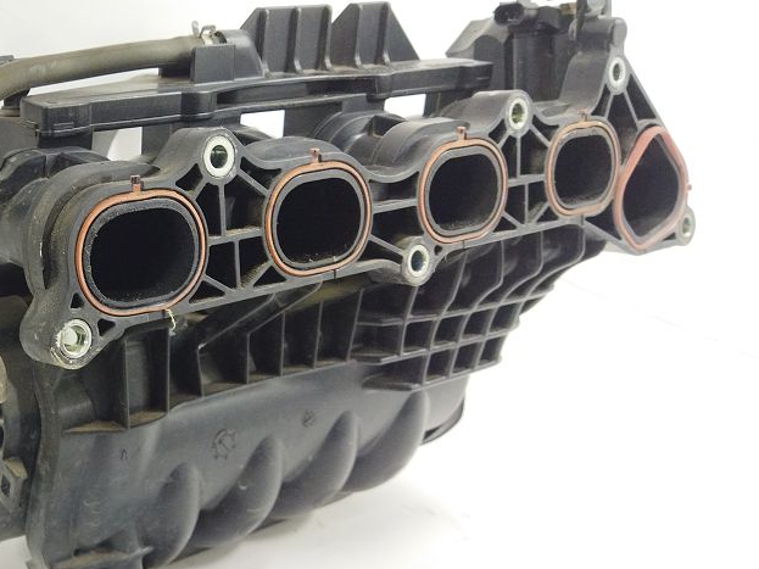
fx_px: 1140
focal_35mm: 52
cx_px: 61
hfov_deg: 34.5
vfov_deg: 28.0
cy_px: 344
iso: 160
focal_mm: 4.71
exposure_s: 1/100
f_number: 1.79
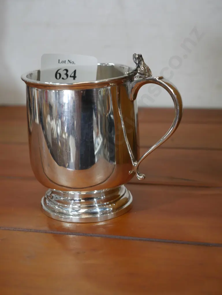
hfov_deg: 23.7
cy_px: 148
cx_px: 111
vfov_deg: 31.2
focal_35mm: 62
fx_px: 530
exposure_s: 1/80
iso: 800
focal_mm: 31
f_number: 5.4
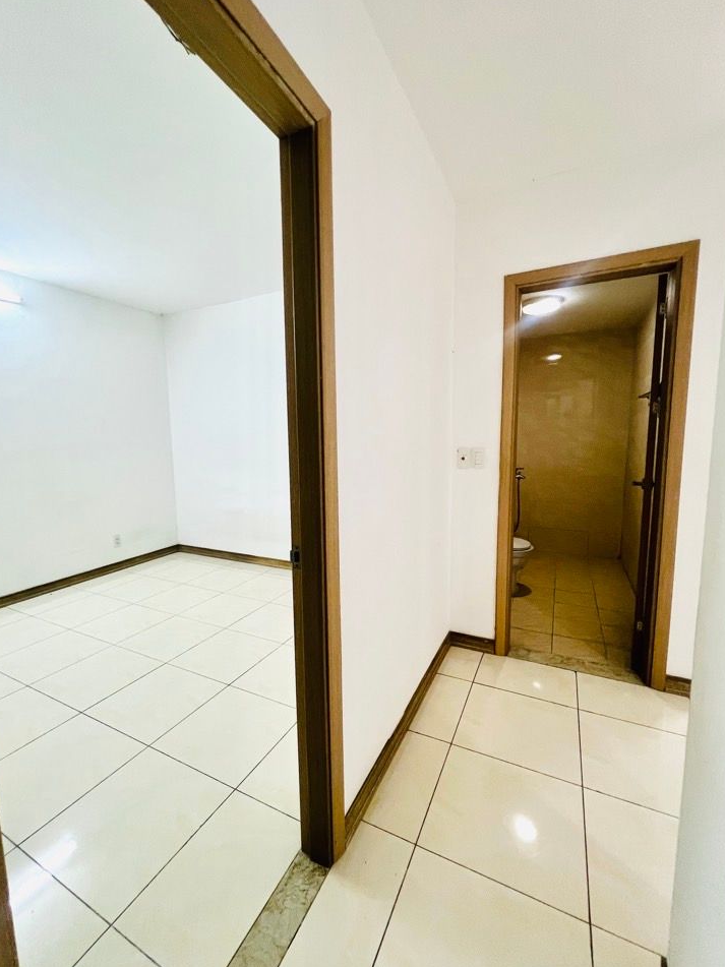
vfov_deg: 102.1
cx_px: 345
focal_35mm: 14
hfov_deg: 85.6
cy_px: 483
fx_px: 391
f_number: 1.8
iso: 200
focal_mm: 1.57
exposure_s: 1/50
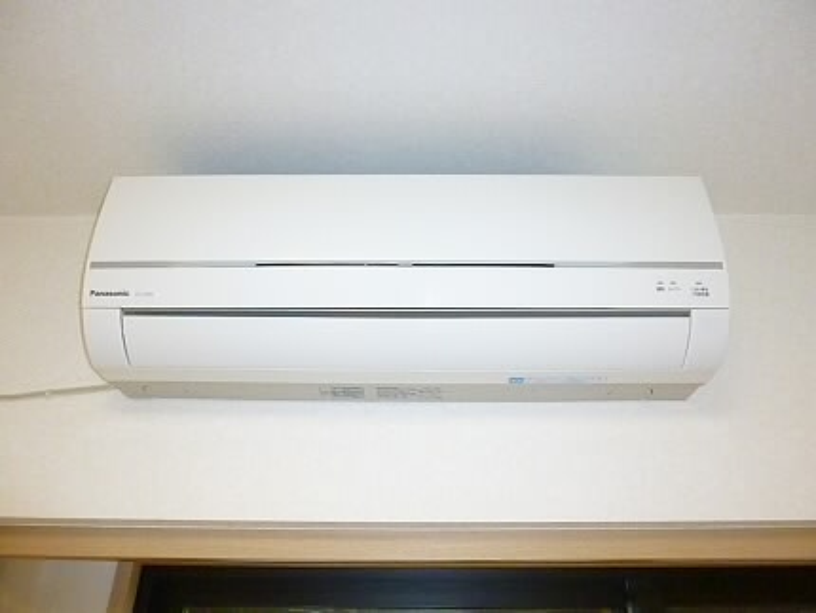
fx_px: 590
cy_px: 306
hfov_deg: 69.4
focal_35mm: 25
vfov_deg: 54.9
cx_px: 408
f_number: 3.1
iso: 1600
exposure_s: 1/200
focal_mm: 4.5
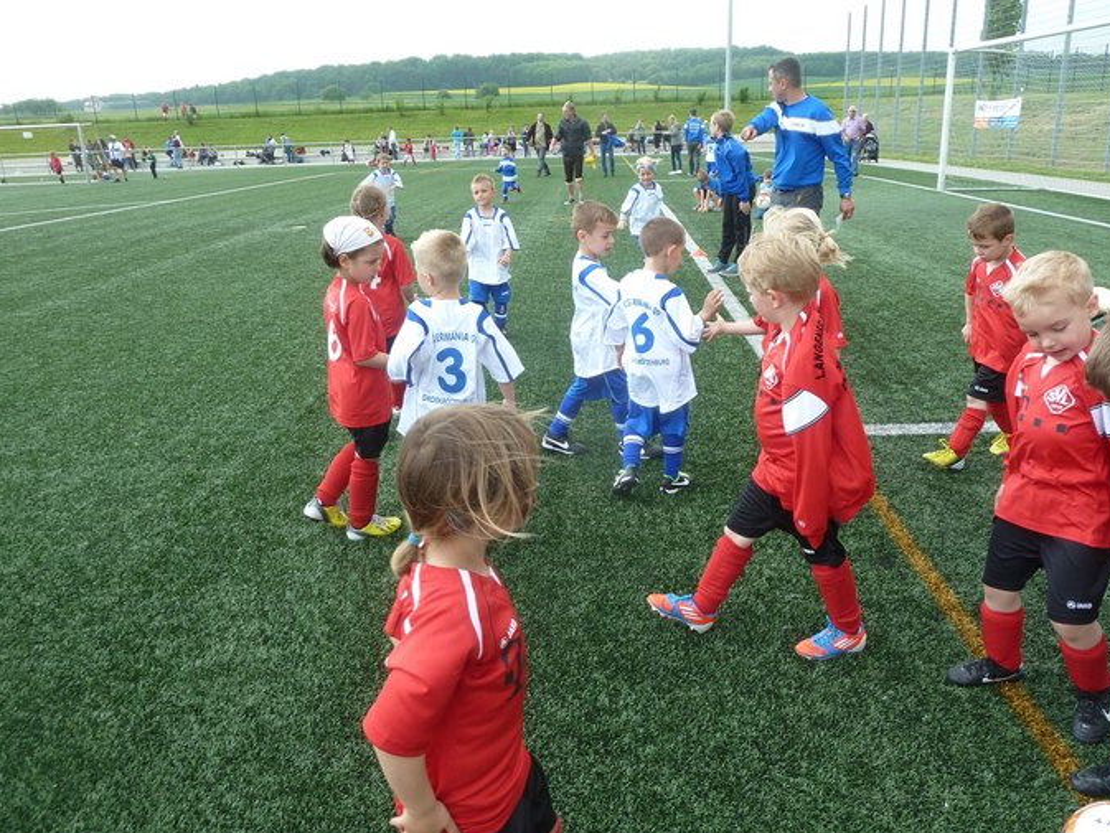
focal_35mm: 26
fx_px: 834
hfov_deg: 67.3
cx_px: 574
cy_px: 407
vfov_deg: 53.1
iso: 125
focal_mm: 4.1
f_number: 4
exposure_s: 1/250
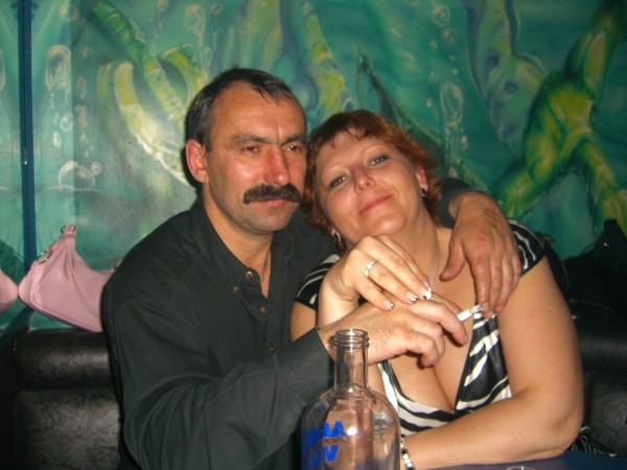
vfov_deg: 37.7
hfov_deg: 49.0
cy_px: 235
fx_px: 688
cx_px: 314
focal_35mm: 38
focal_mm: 7.9
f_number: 2.8
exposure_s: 1/60
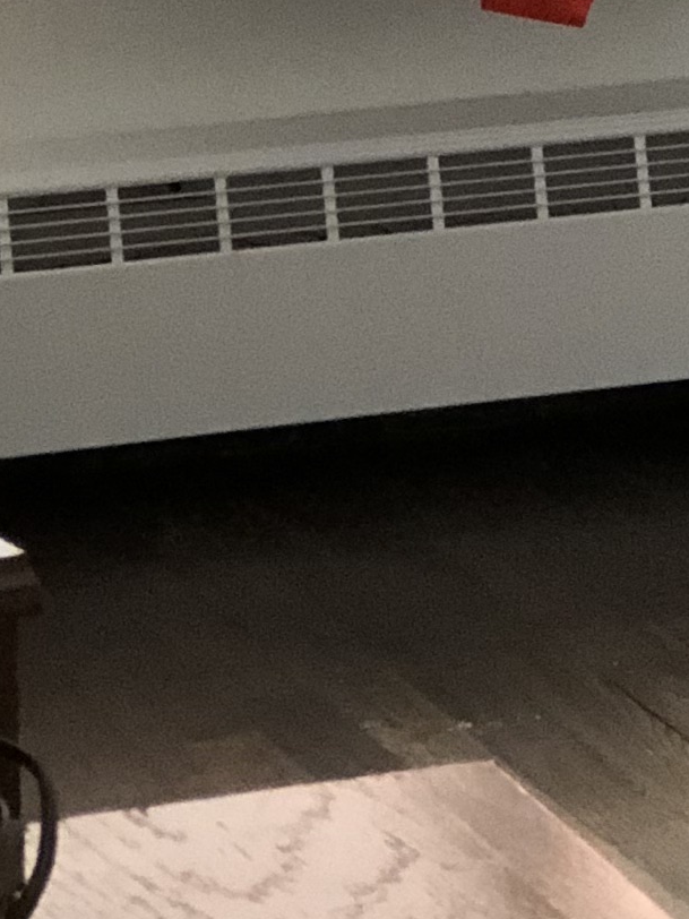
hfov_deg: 5.2
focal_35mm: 283
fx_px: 7510
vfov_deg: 6.8
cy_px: -718
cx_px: 1346
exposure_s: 1/30
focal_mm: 6.6
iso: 160
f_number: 2.8
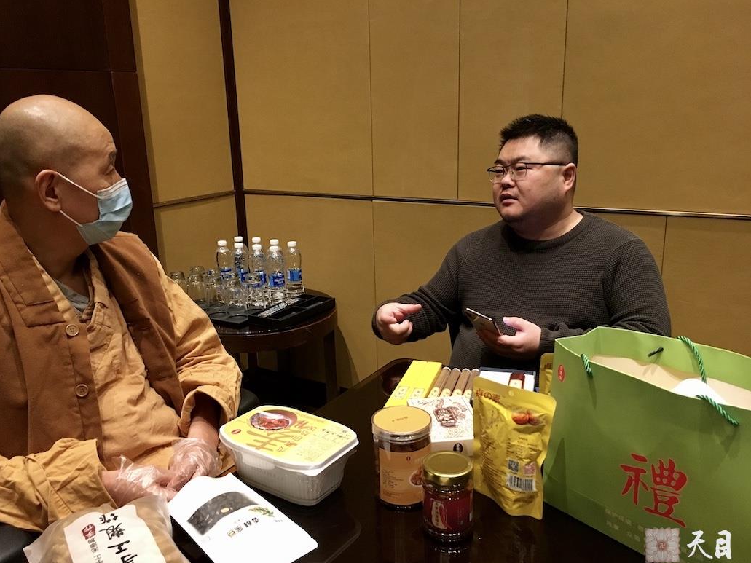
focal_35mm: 30
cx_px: 364
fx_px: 651
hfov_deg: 60.0
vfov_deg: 46.8
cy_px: 289
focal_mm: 4.15
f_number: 2.2
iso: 250
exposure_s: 1/33
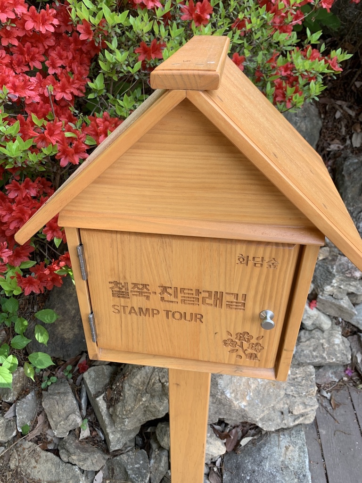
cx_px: 181
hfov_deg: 53.1
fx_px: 363
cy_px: 242
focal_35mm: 26
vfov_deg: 67.3
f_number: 1.8
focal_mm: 4.25
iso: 25
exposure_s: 1/162
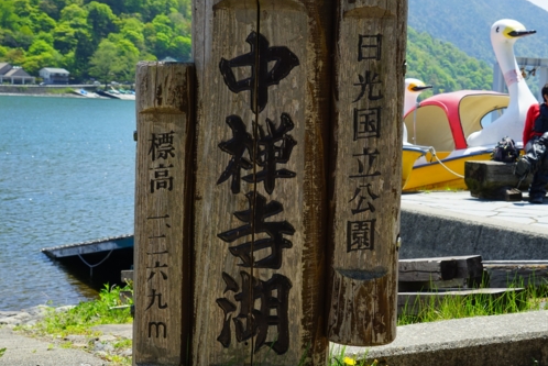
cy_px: 171
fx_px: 929
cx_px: 357
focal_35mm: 61
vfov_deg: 22.3
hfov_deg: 32.6
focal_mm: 38
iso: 100
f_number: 9.5
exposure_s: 1/125
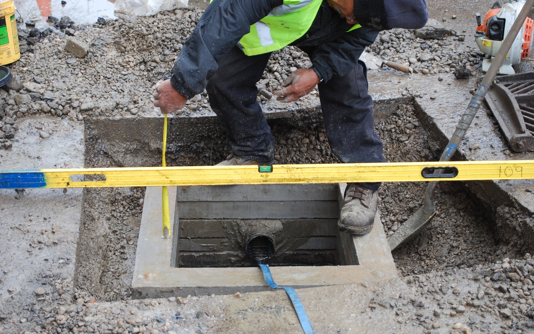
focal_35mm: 65
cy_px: 159
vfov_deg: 20.0
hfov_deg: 31.5
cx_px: 267
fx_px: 946
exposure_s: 1/30
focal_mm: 42
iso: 200
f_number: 5.3
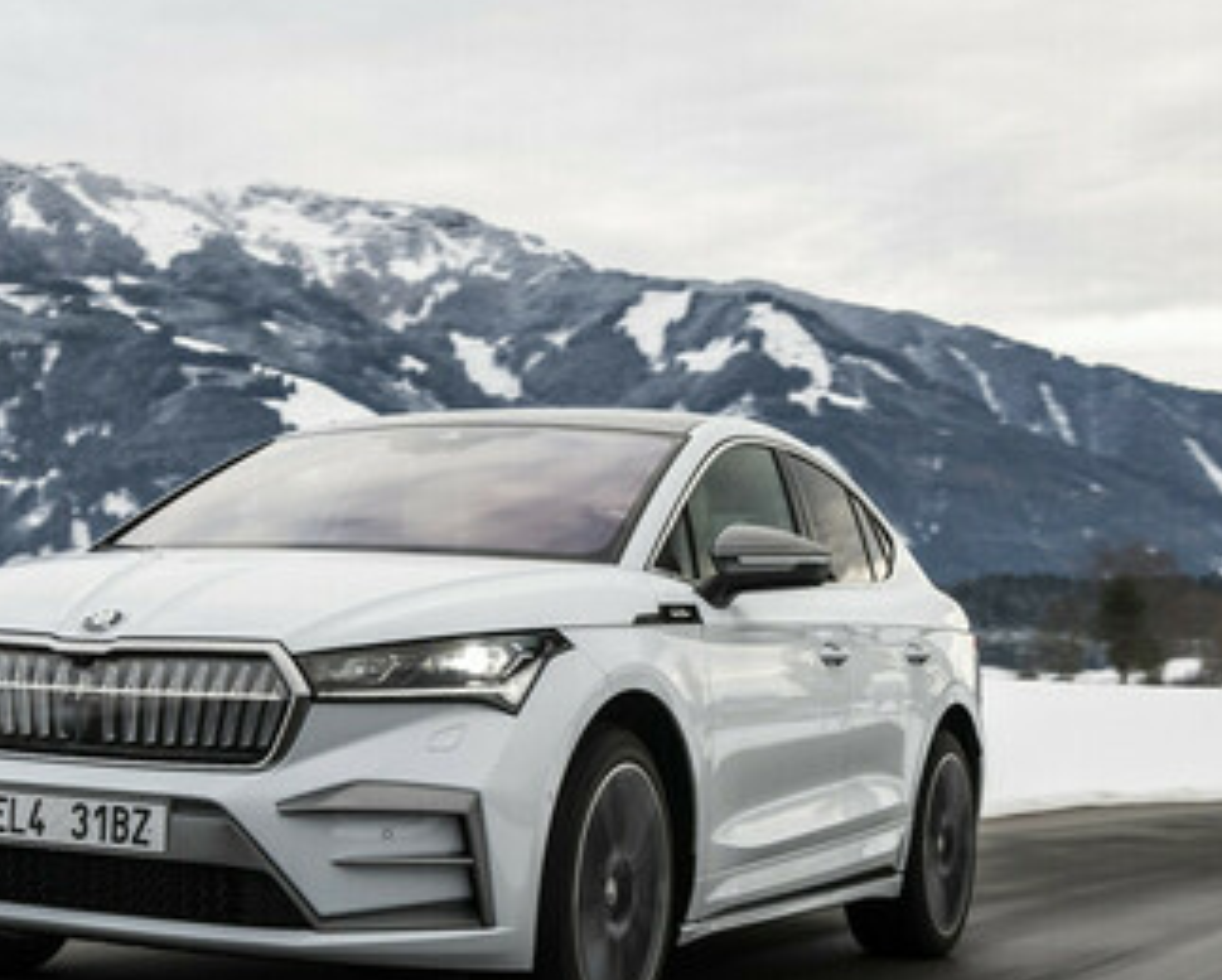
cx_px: 174
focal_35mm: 64
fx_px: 2317
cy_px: 585
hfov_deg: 28.6
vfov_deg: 23.8
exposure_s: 1/20
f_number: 7.1
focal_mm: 38
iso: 200
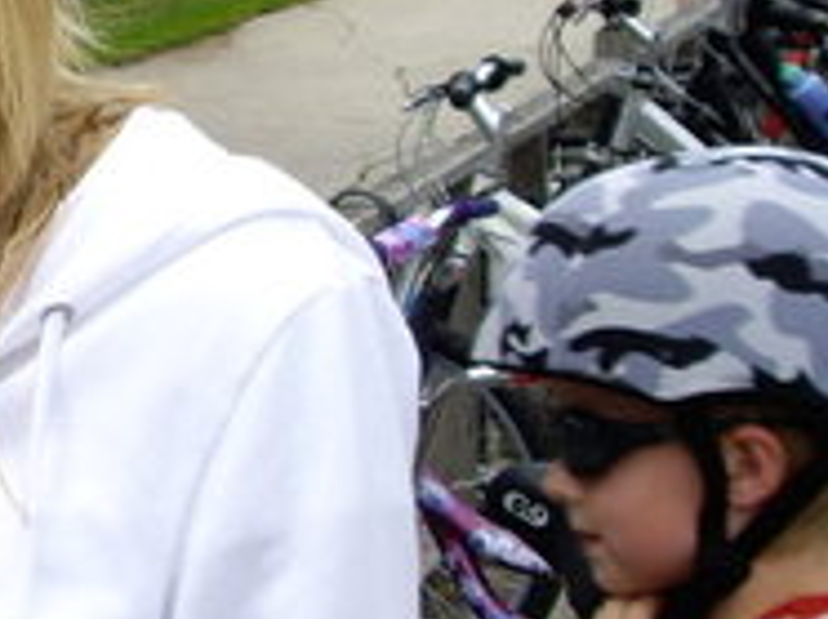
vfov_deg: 11.2
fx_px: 3129
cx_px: -521
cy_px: 102
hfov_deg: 13.9
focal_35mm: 131
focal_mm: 6.2
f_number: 4.3
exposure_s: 1/200
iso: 50
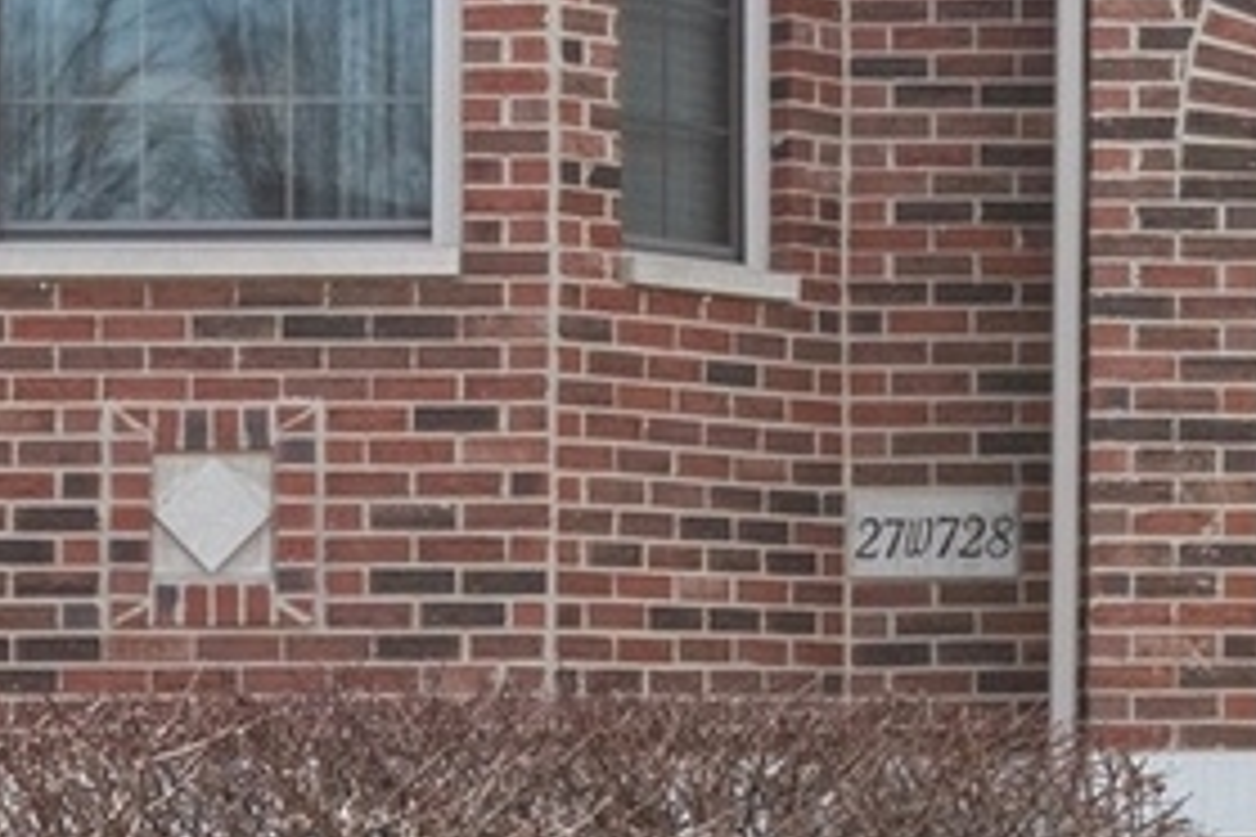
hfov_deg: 14.0
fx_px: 5058
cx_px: 1168
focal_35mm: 145
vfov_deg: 9.1
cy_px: -558
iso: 400
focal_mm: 25
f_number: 8
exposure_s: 1/320
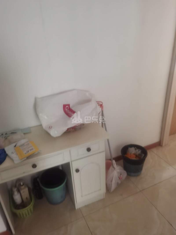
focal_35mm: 27
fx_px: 183
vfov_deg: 65.3
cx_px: 88
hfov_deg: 51.3
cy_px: 118
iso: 500
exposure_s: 1/33.3
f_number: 1.9
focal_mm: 6.71
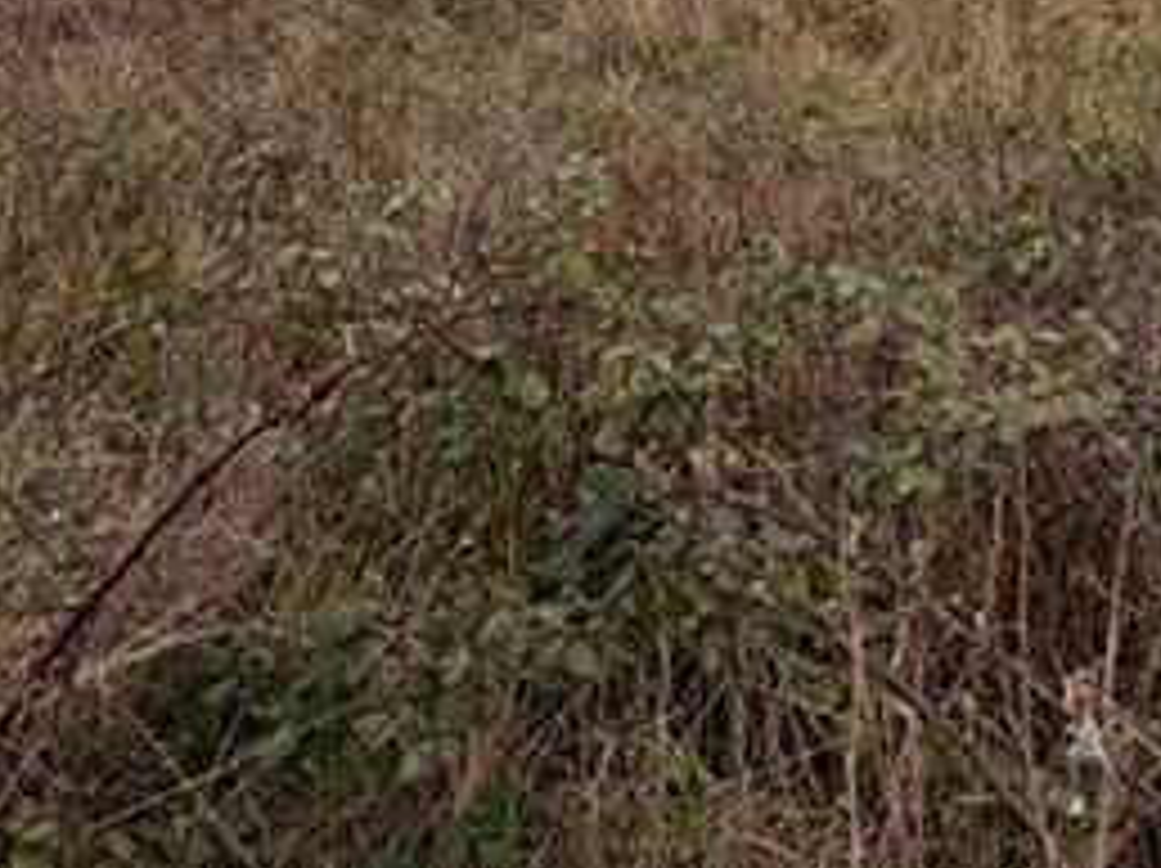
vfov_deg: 29.4
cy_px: -295
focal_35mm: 38
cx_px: 770
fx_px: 1273
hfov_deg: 48.2
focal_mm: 2.22
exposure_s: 1/770
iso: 25
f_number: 2.2
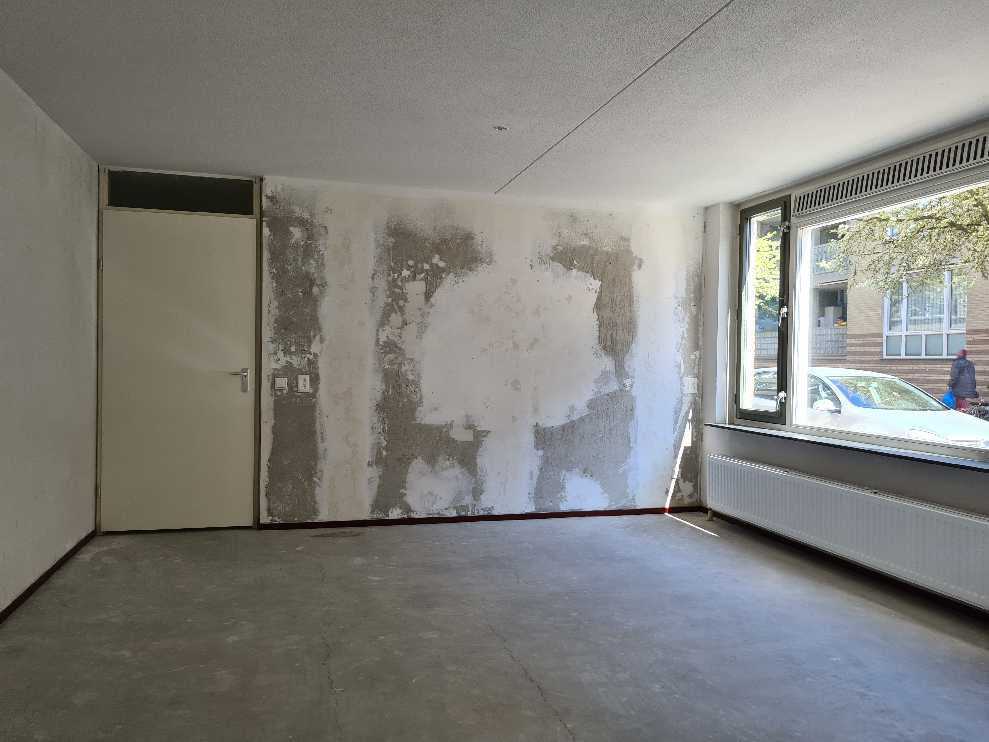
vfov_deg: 53.1
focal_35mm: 26
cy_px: 371
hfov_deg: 67.3
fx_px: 743
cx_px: 494
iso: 50
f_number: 1.8
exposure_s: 1/169
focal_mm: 5.4
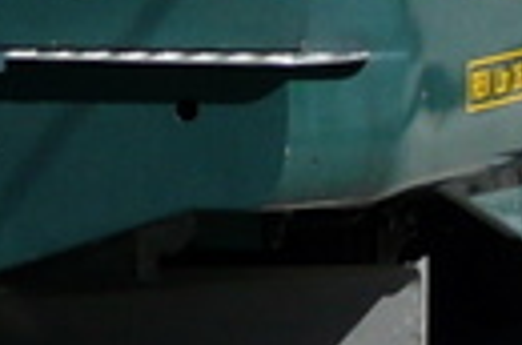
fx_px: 8476
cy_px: -802
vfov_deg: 2.3
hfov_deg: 3.5
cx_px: 566
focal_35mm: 586
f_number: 5.6
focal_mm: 12
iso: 100
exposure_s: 1/500
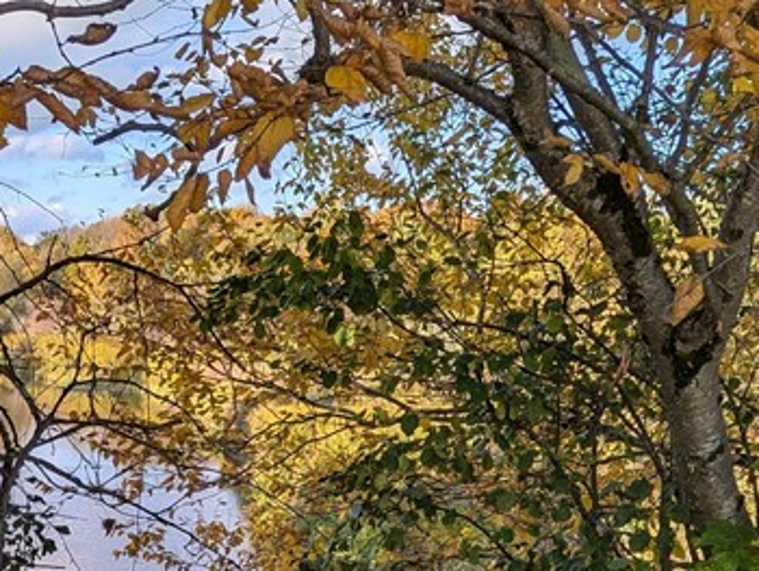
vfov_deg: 20.0
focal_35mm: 70
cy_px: 636
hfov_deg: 26.1
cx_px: -29
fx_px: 1536
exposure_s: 1/845
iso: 39
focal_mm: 6.81
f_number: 1.85
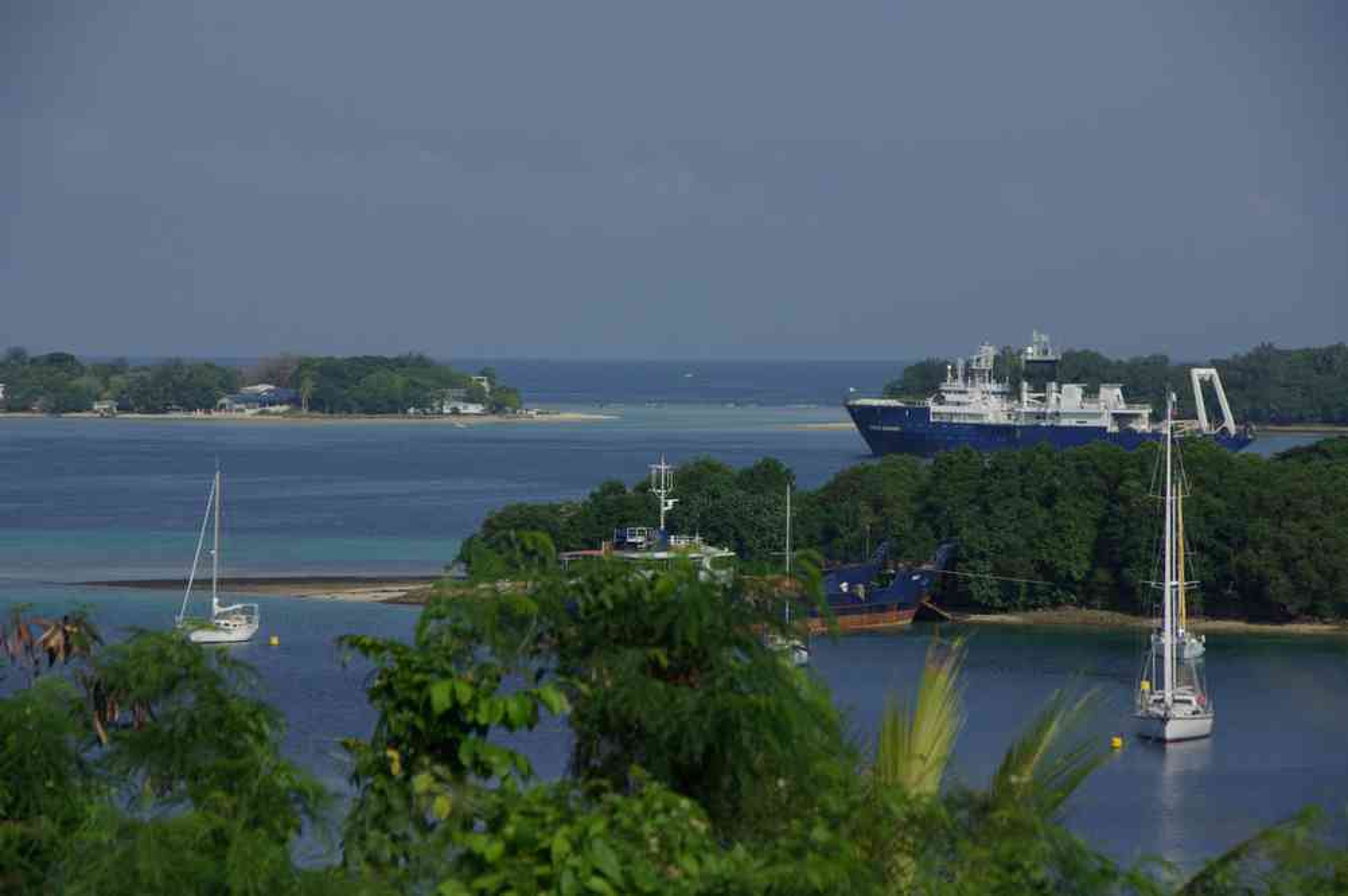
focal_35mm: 180
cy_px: 448
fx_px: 6733
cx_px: 674
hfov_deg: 11.4
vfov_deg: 7.6
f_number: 9.5
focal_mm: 120
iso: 100
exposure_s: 1/350
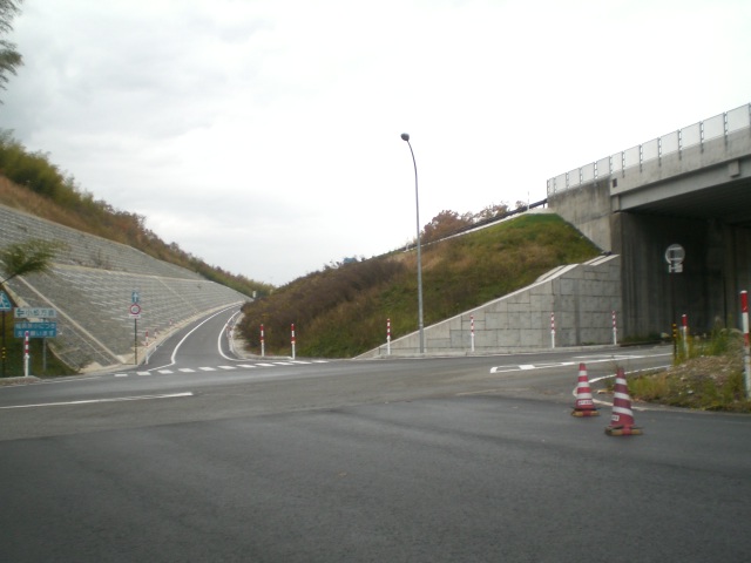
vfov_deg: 37.7
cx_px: 376
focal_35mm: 38
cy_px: 282
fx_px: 824
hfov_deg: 49.0
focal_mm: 6.3
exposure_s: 1/160
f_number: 3.1
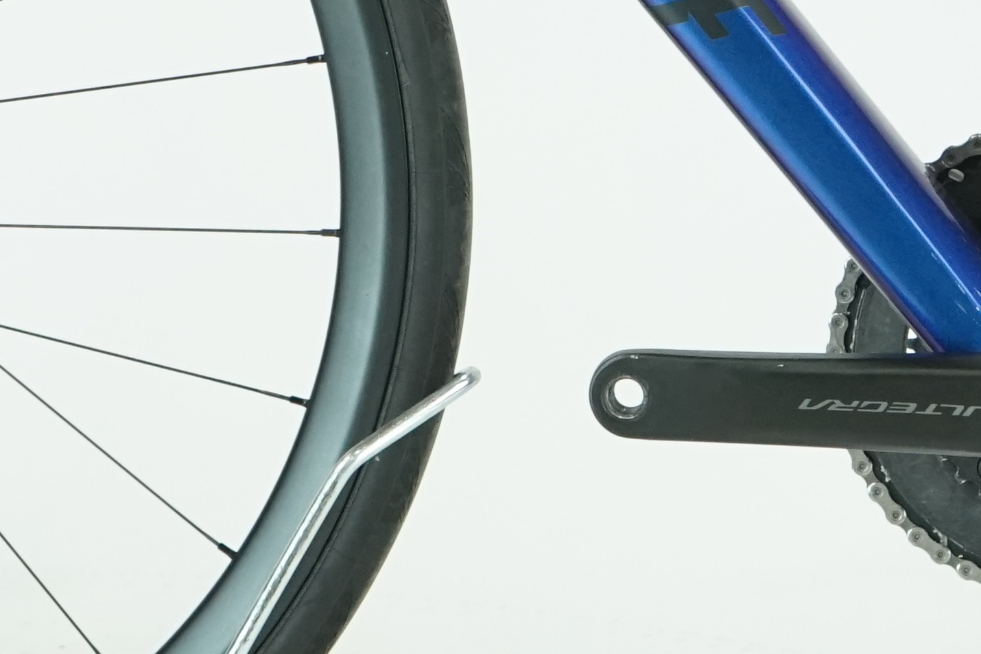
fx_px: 7547
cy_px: -365
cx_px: 858
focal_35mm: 277
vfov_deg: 4.9
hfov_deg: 7.4
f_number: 5.6
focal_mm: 66
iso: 1600
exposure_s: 1/200
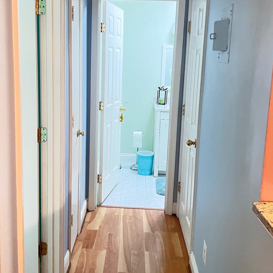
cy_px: 112
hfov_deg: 42.8
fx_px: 348
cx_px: 120
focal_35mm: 39
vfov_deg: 42.7
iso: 640
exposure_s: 1/40
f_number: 1.5
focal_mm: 5.7
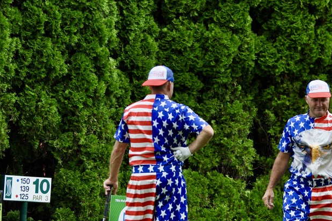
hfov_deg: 6.4
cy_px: 160
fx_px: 2985
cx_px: 275
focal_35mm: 324
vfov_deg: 4.2
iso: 400
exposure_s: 1/1250
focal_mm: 122
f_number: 4.8
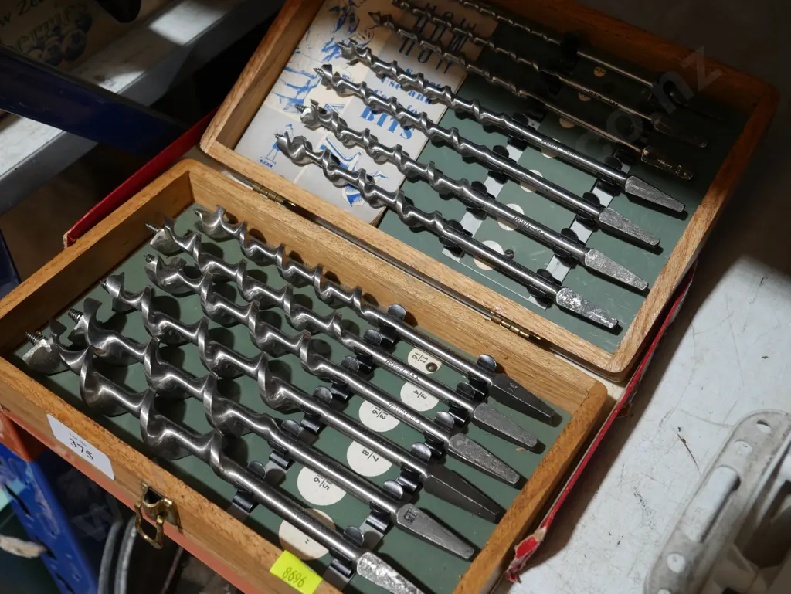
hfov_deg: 44.8
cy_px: 297
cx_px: 396
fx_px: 960
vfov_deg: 34.4
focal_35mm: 42
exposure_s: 1/60
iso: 400
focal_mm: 21
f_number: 4.6
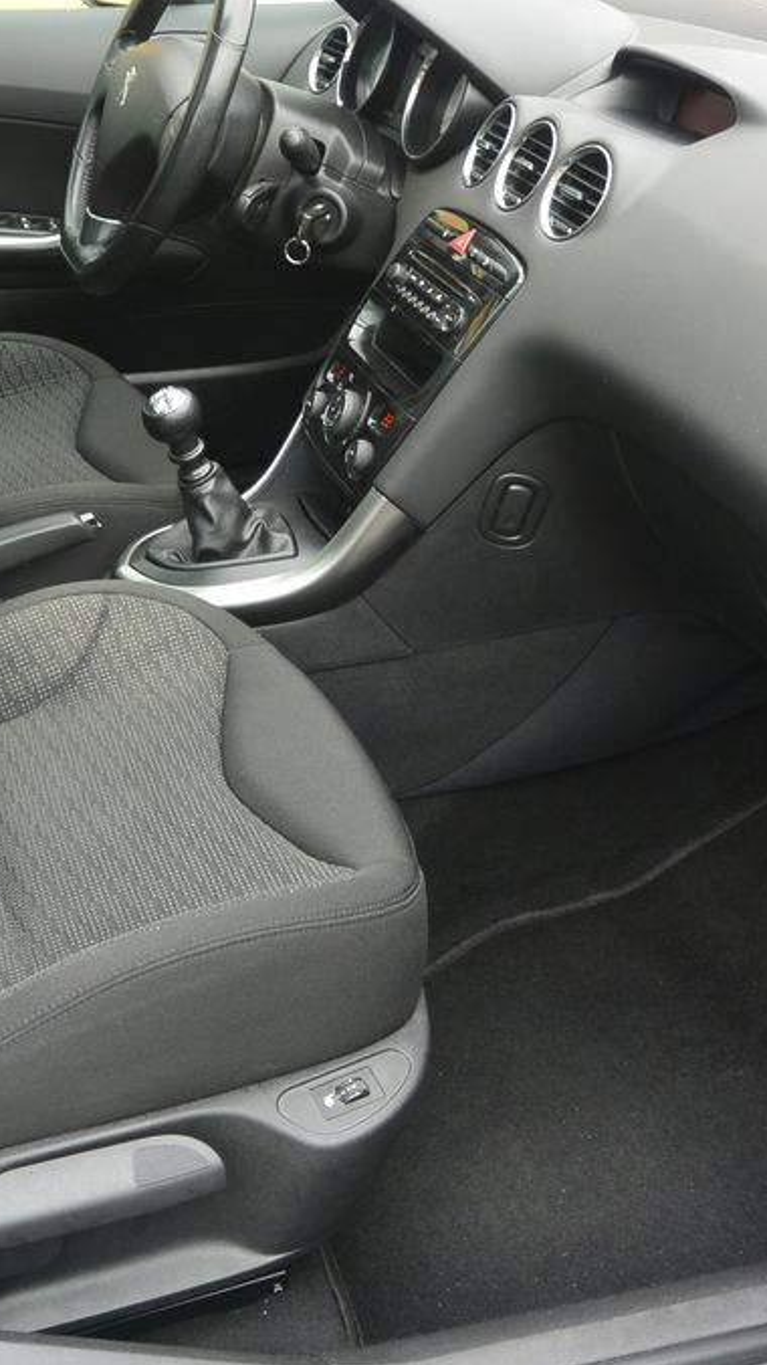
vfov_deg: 44.6
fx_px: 1664
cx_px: 258
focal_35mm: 46
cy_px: 686
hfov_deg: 25.8
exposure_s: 1/125
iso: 160
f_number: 3.5
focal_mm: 11
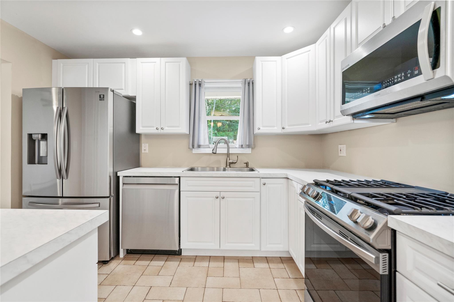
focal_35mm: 16
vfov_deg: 73.7
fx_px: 202
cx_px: 227
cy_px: 151
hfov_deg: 96.7
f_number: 5.6
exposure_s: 1/10
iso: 640
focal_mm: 16
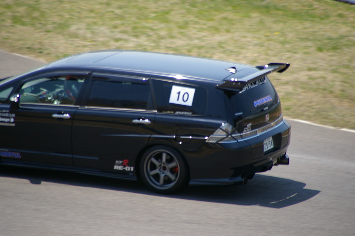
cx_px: 178
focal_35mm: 375
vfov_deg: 3.7
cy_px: 118
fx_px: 3697
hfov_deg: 5.5
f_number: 6.7
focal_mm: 250
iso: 200
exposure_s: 1/350
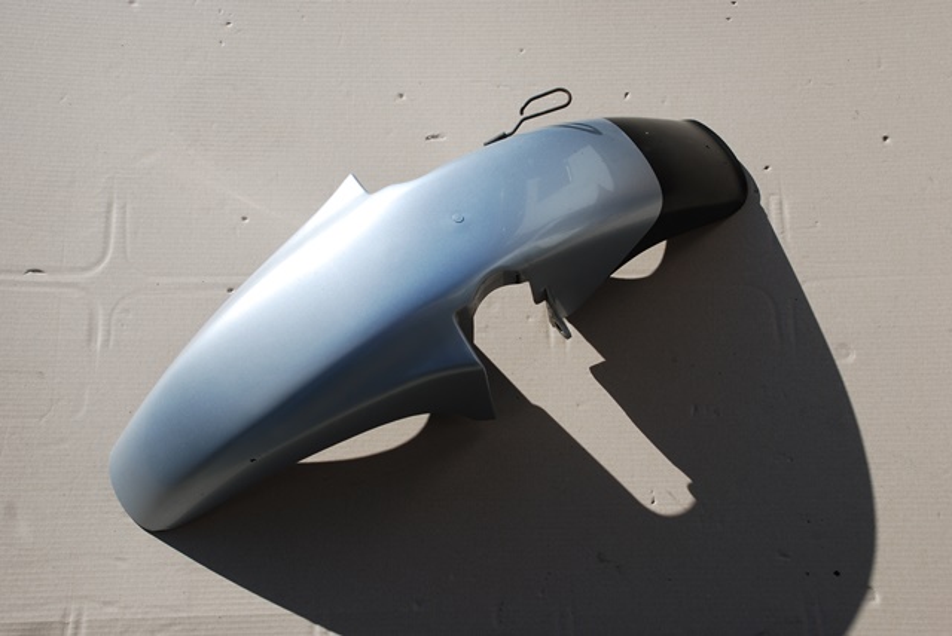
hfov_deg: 33.4
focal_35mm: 60
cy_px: 318
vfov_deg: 22.7
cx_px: 476
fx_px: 1588
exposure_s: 1/250
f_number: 8
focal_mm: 40
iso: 100
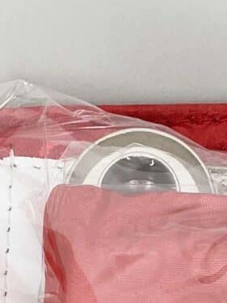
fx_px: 1565
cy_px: 771
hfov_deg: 8.3
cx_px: 136
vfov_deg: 9.6
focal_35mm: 179
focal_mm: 4.25
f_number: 1.8
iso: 32
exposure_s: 1/122
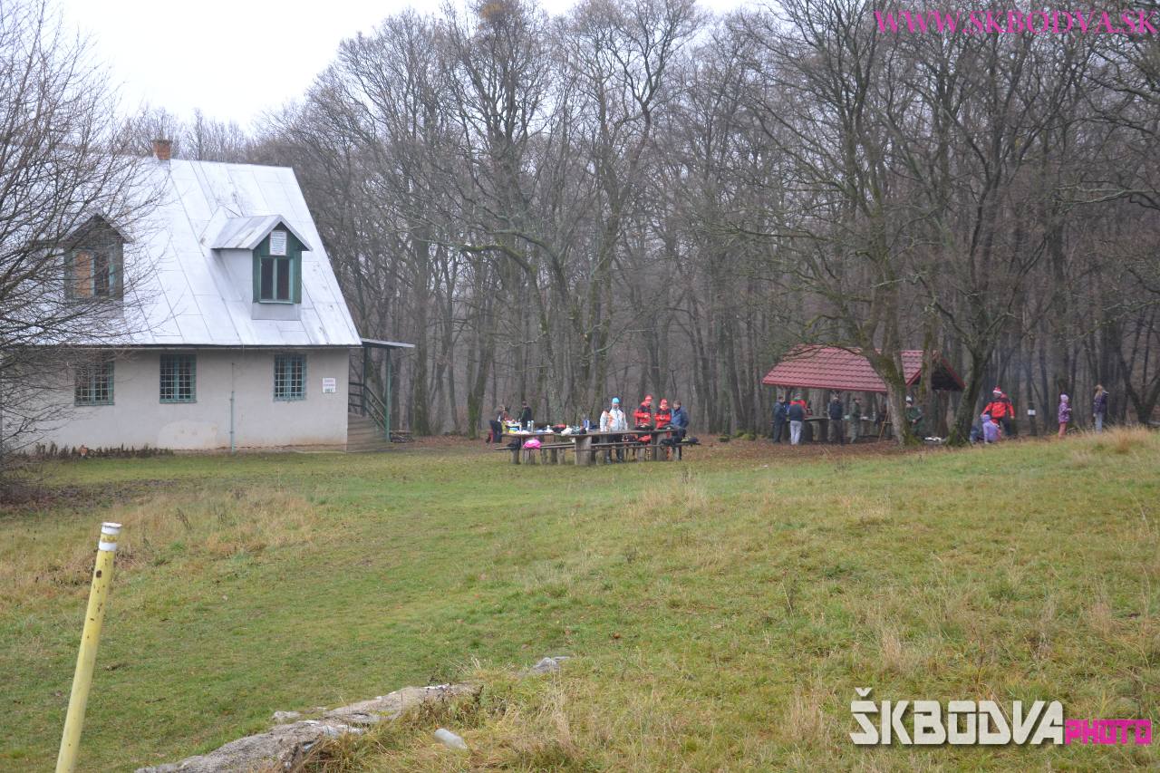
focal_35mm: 48
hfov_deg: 41.1
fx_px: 1546
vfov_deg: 28.1
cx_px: 580
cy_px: 386
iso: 400
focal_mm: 32
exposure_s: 1/80
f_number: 4.2
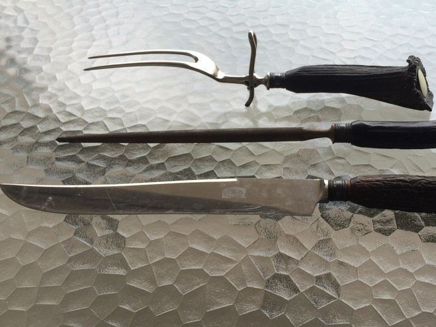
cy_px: 148
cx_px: 293
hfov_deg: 45.1
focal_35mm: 41
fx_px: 516
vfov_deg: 35.1
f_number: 2.2
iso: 40
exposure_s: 1/60
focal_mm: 4.12
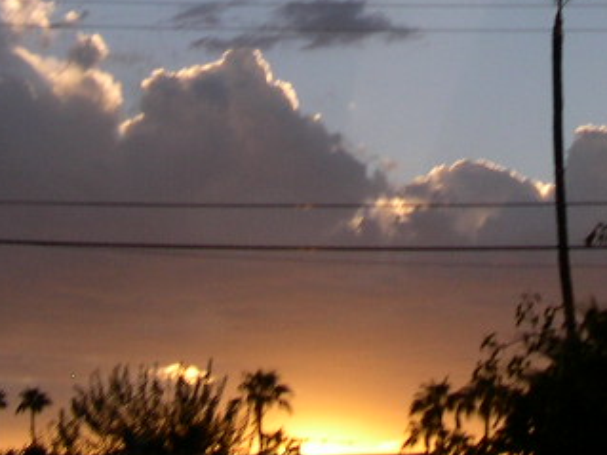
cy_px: -225
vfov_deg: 11.6
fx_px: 2138
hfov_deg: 16.1
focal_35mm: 122
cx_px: 449
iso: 100
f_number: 7.6
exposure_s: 1/107
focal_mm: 8
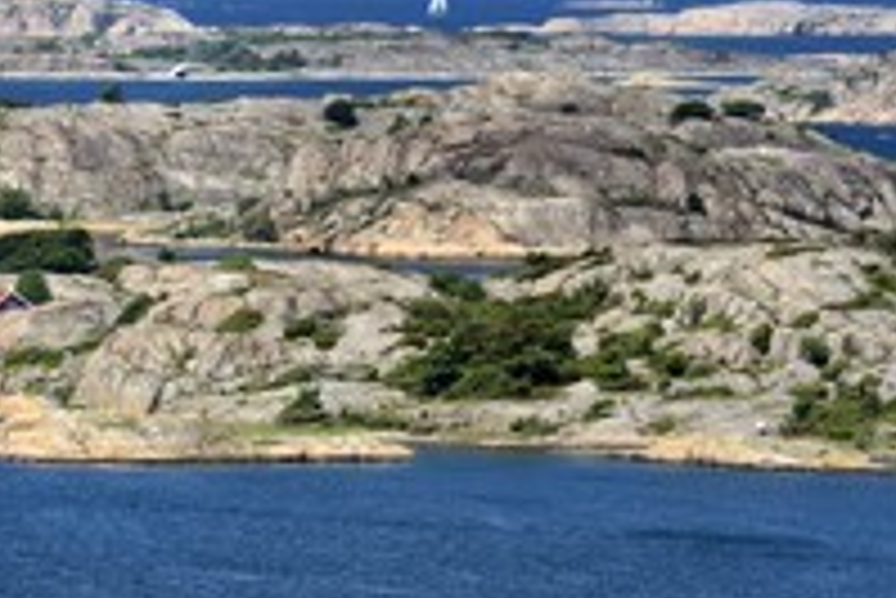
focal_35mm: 422
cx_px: 63
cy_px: 112
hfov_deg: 4.9
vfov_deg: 3.3
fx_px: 10510
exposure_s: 1/400
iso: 200
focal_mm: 200
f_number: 13
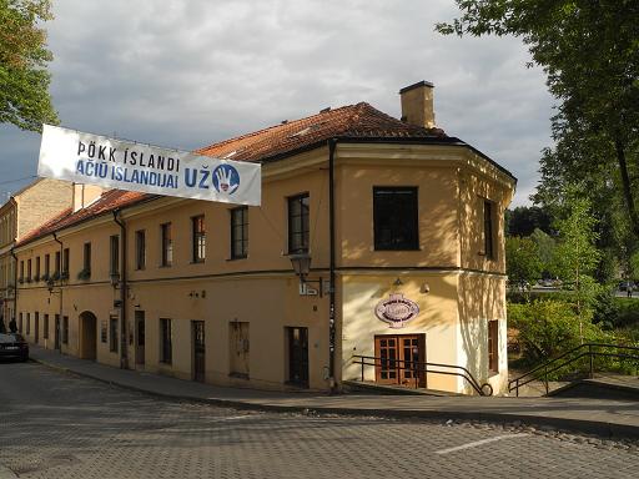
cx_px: 320
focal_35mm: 35
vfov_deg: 40.7
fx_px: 646
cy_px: 240
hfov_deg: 52.6
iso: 100
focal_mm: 7.4
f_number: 4
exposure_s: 1/800
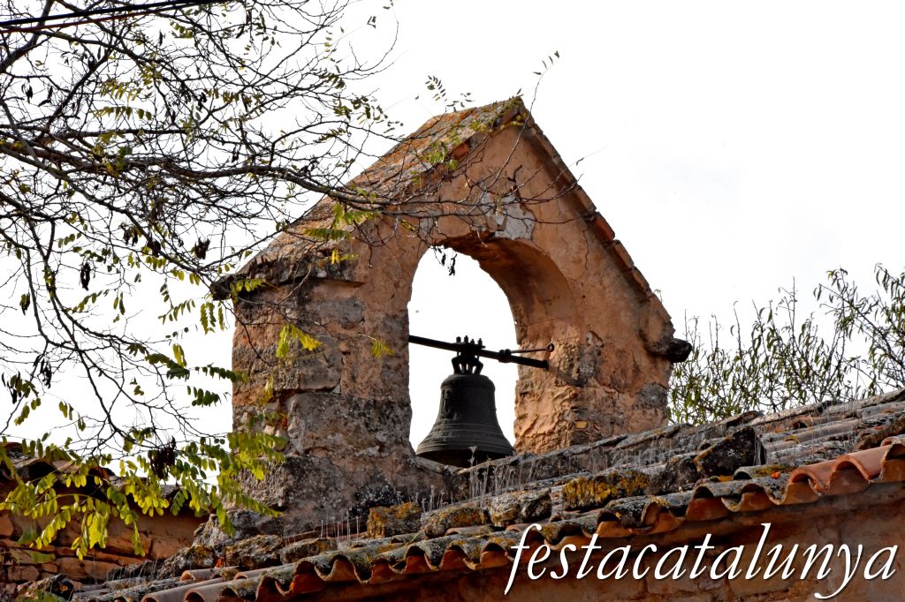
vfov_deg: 6.3
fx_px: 5466
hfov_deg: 9.5
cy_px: 301
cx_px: 452
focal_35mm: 218
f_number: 40
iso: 2000
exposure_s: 1/250
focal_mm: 145
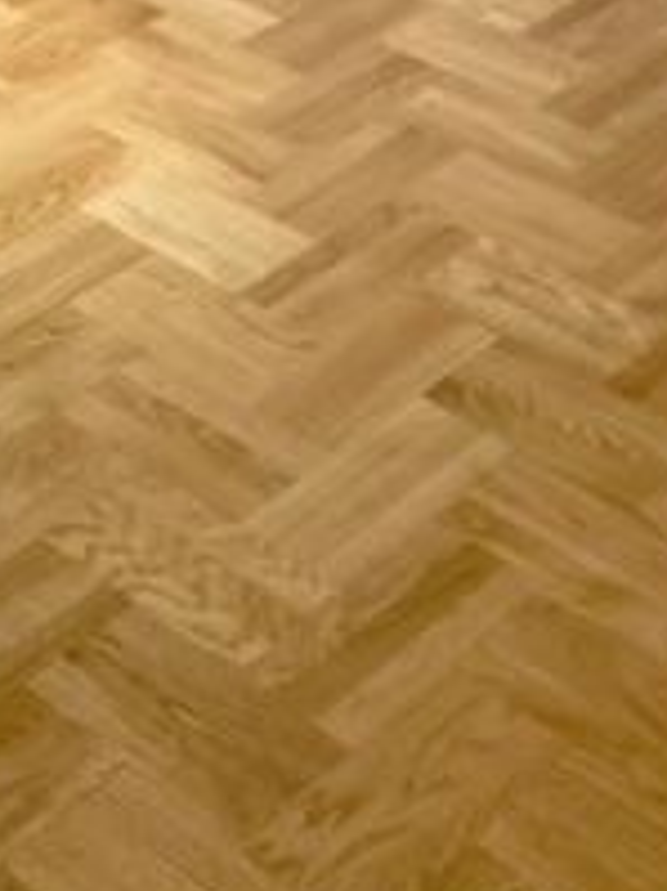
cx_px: 300
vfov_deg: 18.9
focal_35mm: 90
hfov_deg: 16.4
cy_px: -479
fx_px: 2315
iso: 25
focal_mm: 3.99
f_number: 1.8
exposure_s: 1/121
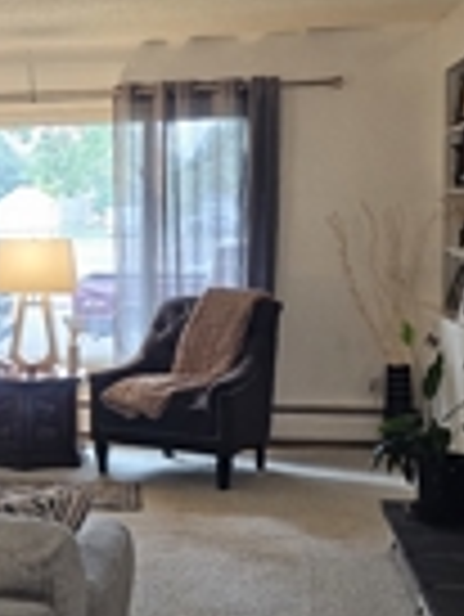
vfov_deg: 28.9
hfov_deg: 20.9
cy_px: 337
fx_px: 1196
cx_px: -41
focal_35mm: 67
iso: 1000
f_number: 1.7
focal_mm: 6.3
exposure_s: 1/120
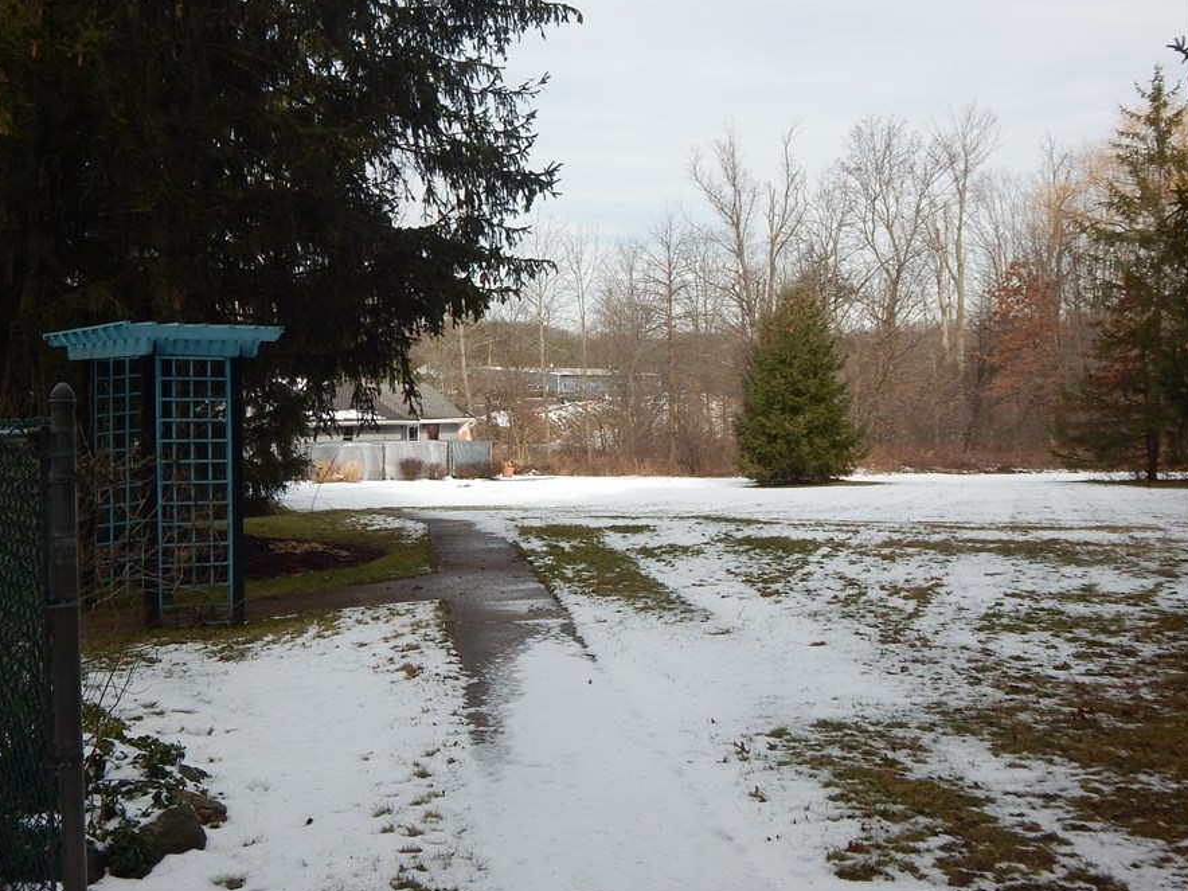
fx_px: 1510
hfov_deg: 42.8
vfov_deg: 32.9
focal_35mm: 44
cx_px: 507
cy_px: 405
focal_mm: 6.8
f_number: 3.4
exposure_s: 1/800
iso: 125
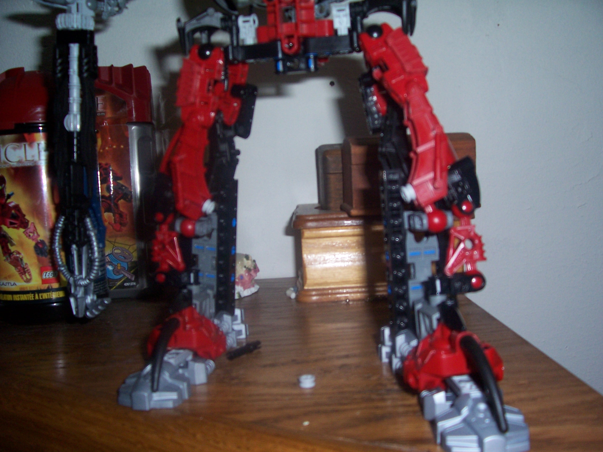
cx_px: 302
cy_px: 226
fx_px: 592
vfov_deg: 41.8
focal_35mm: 34
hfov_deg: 54.0
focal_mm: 5.6
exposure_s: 1/60
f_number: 2.7
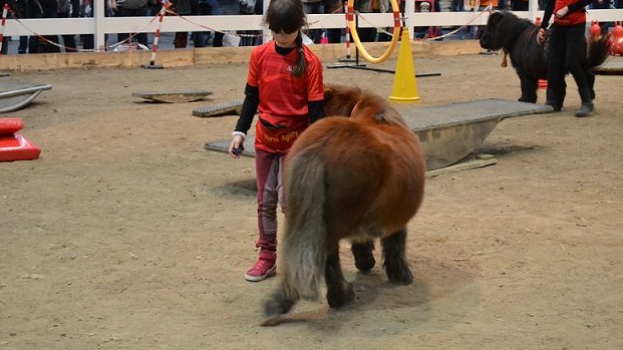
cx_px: 312
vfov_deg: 16.8
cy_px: 147
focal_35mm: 72
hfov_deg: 29.5
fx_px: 1181
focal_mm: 45
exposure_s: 1/80
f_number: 5.3
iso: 3200
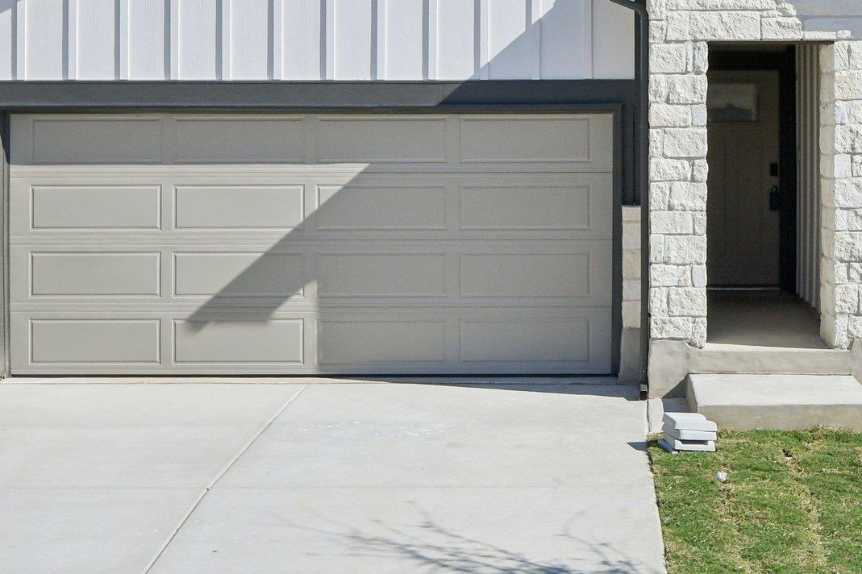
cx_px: 589
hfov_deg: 29.0
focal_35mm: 69
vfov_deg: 19.5
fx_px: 1652
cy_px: 107
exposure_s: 1/2500
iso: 400
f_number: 8
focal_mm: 24
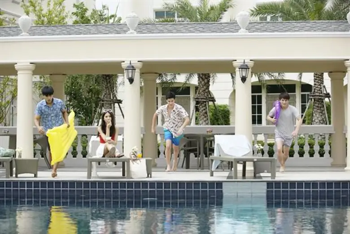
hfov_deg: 25.4
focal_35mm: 80
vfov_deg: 17.1
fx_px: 778
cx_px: 175
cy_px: 117
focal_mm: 80
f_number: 3.5
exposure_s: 1/640
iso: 100
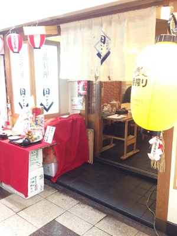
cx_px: 88
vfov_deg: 55.4
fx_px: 225
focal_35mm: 33
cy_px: 118
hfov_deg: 42.9
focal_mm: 4.12
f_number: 2.4
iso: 200
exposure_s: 1/20
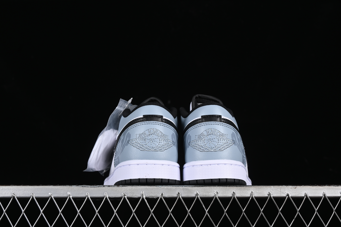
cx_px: 170
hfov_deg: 28.1
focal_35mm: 72
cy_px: 114
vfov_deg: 18.9
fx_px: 682
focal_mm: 48
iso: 160
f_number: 7.1
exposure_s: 1/160
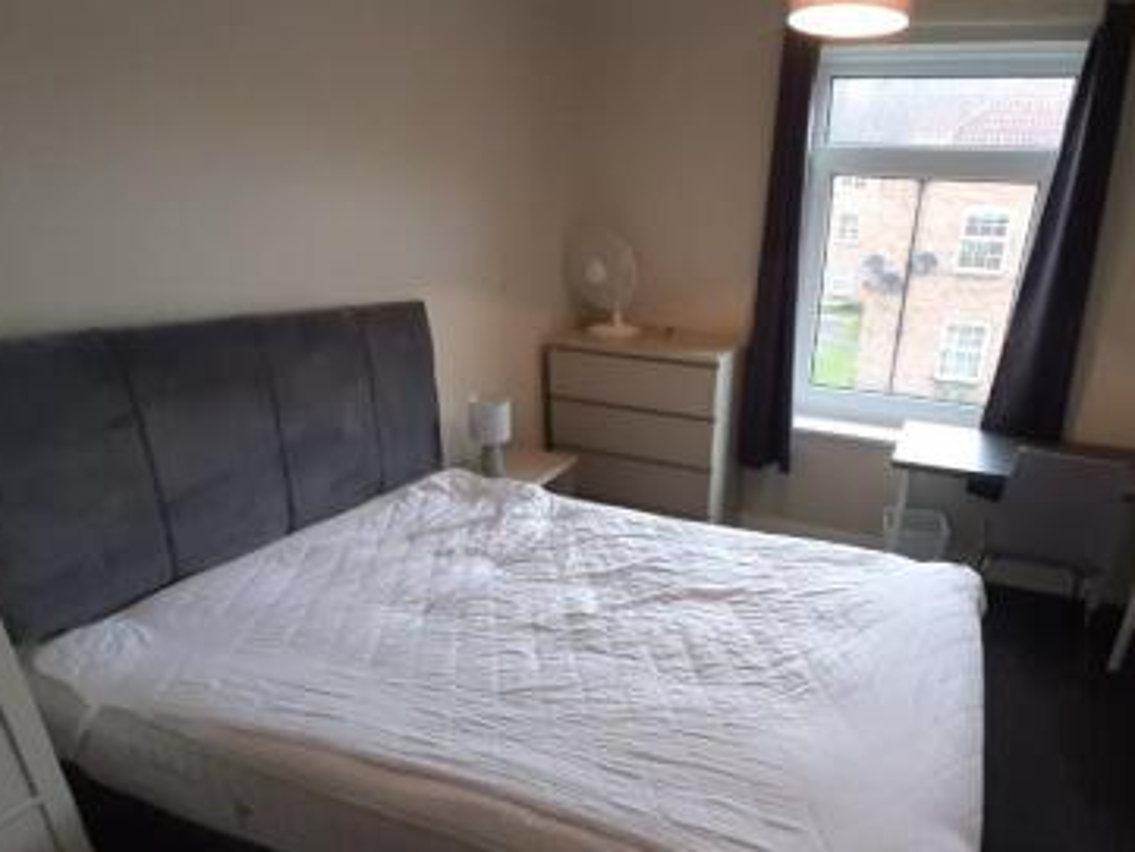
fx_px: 689
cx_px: 668
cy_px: 536
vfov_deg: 62.5
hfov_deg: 78.3
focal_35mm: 21
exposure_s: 1/50
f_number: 2.2
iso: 125
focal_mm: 1.42
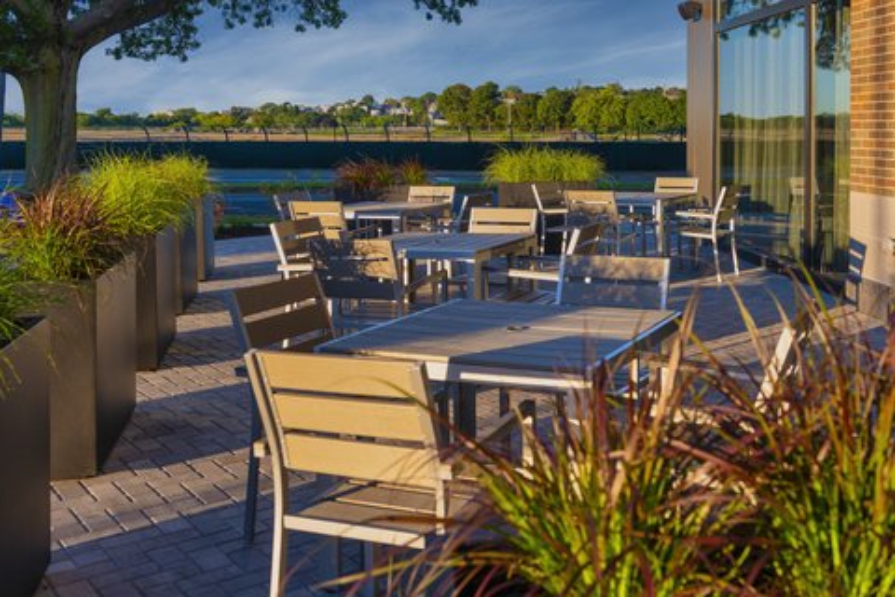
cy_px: 298
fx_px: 945
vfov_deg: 35.1
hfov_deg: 50.7
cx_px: 448
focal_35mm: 38
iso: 280
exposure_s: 1/350
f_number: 6.7
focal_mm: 38
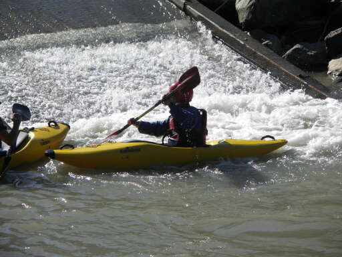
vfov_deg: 8.4
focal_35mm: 176
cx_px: 171
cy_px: 128
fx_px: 1739
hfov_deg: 11.2
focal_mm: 45.3
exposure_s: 1/800
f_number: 3.5
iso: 50
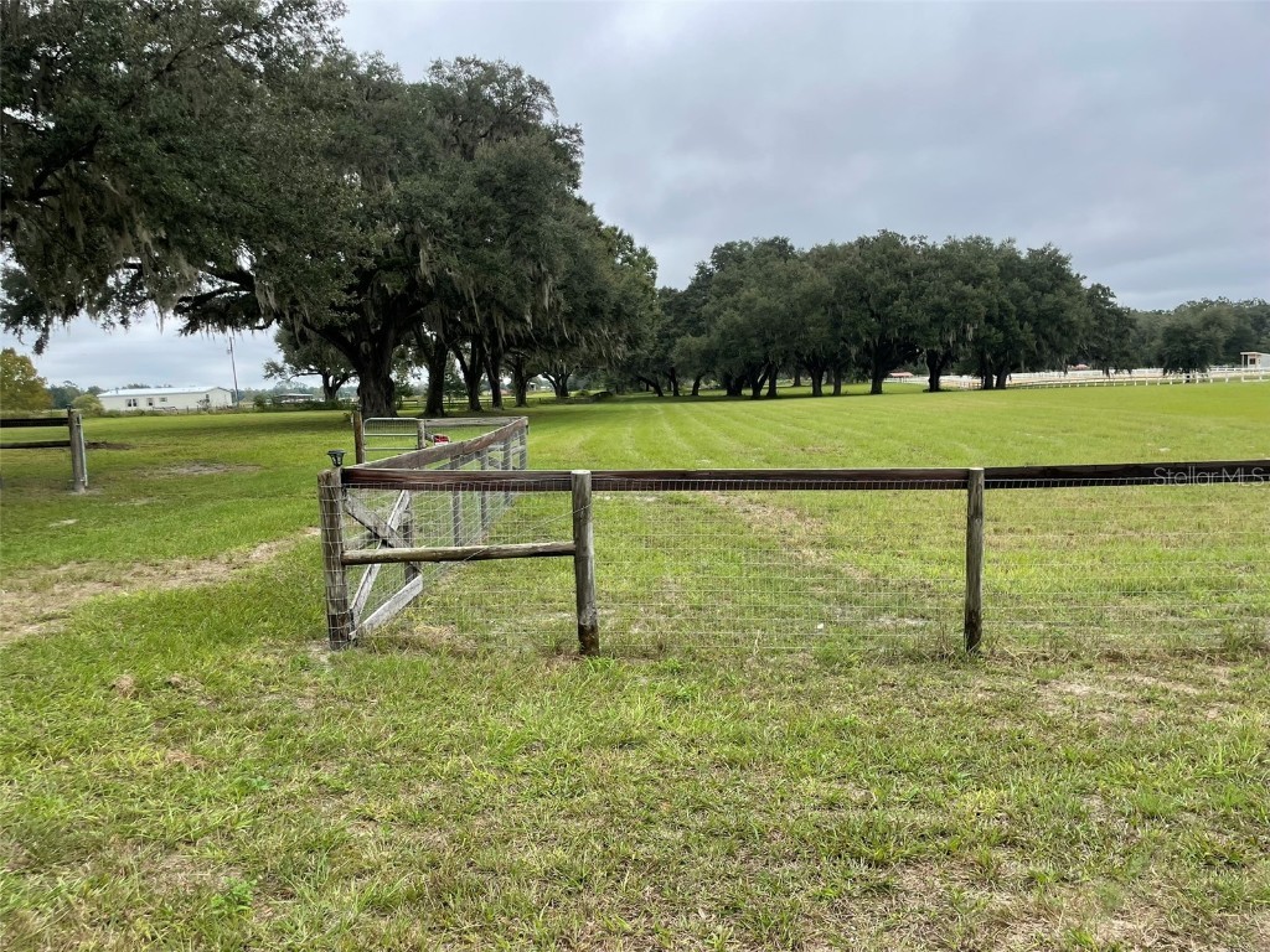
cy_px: 476
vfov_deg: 53.1
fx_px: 954
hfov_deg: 67.3
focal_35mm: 26
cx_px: 635
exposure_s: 1/1642
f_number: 1.6
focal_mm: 4.2
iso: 32
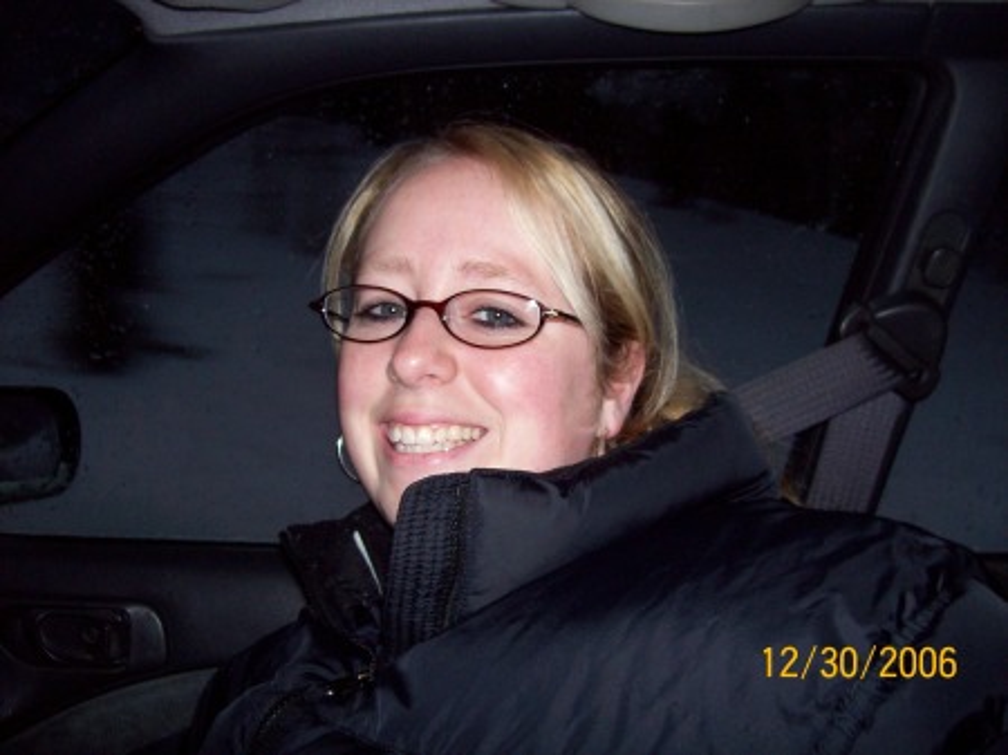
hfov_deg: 51.4
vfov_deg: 39.6
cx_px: 504
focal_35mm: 36
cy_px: 378
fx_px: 1048
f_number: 2.7
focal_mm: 6
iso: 80
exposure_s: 1/64
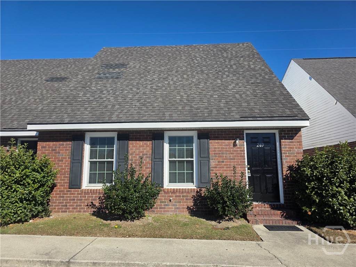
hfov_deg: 73.9
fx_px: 237
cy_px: 134
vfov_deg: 58.9
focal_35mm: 23
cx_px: 178
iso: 80
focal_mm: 6.3
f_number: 1.7
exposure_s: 1/5608
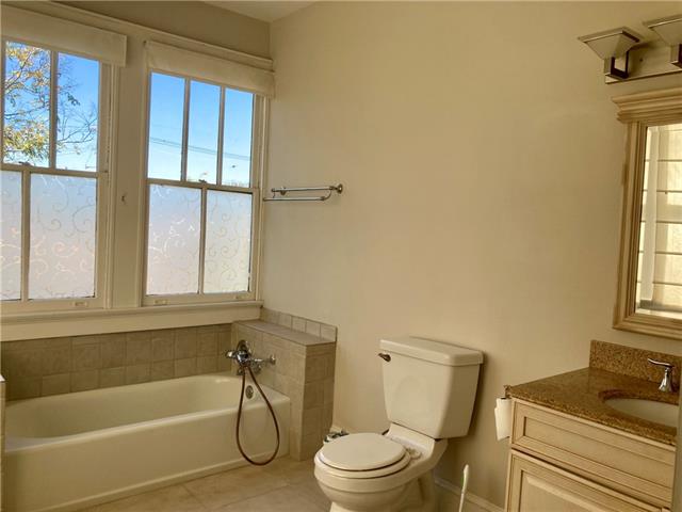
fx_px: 552
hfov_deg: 63.4
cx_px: 341
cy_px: 256
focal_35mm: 28
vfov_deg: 49.7
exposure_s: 1/315
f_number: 1.8
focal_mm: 3.99
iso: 20
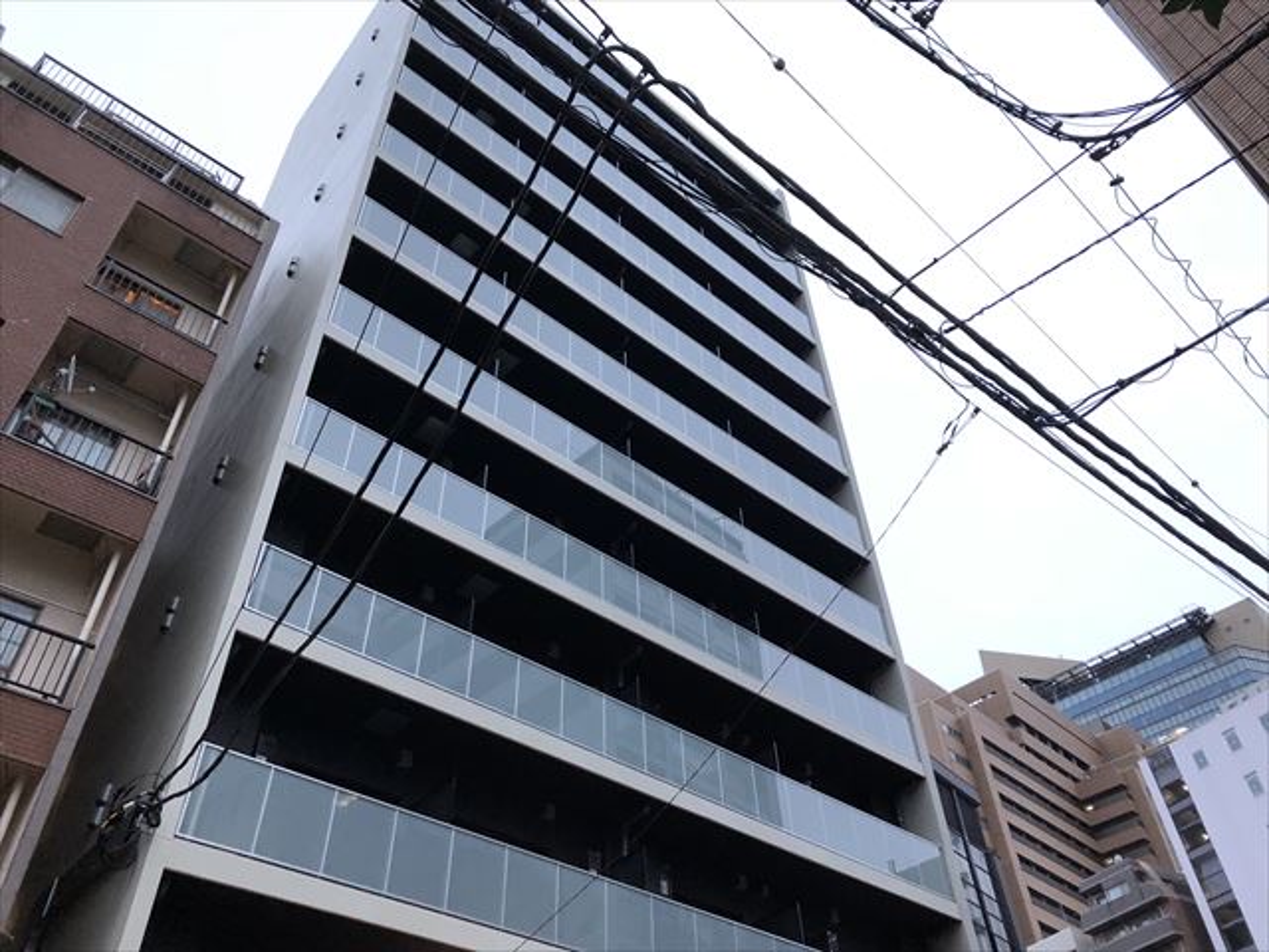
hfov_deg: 63.4
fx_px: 1026
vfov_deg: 49.7
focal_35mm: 28
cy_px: 476
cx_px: 634
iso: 40
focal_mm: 3.99
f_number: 1.8
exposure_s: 1/25
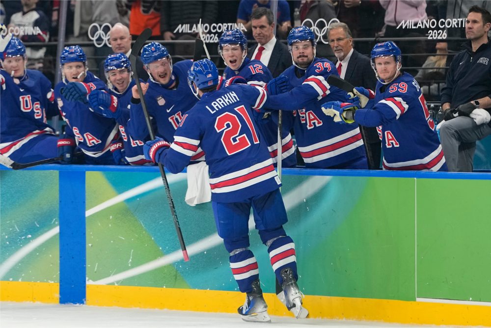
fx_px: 3070
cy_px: 164
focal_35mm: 225
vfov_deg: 6.1
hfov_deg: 9.1
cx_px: 246
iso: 2500
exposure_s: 1/2500
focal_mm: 150
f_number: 2.8
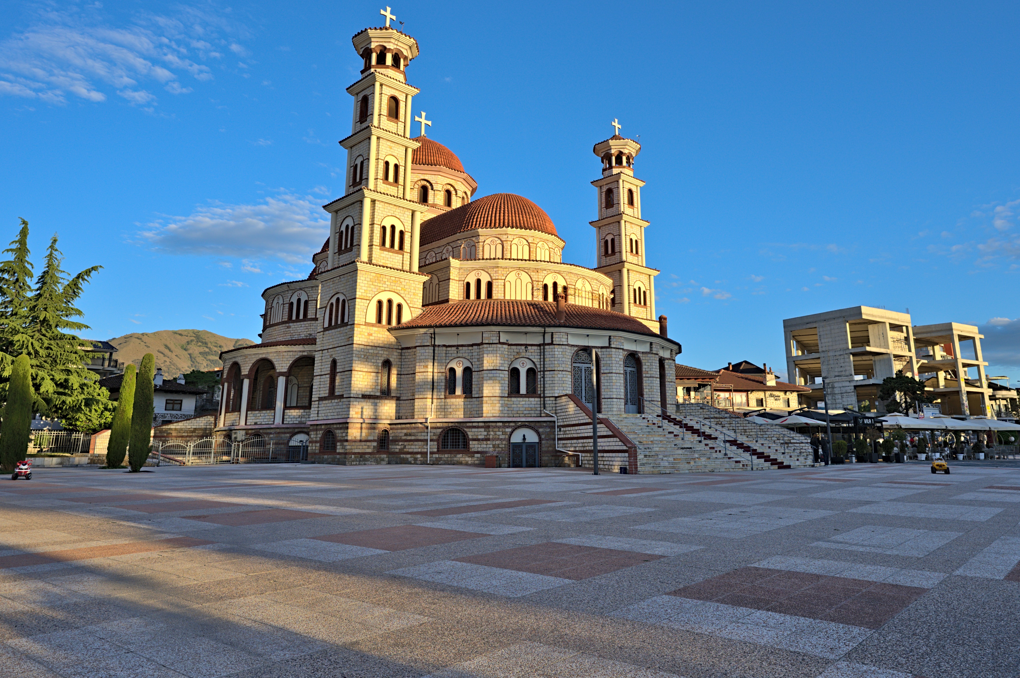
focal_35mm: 25
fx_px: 708
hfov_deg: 71.3
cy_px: 262
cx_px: 563
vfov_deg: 50.8
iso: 100
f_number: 11
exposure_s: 1/80
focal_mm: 20
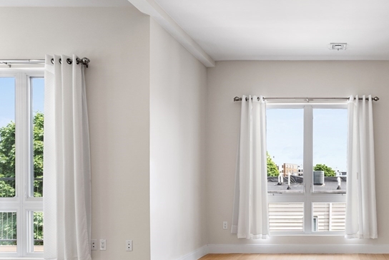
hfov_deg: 52.1
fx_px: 356
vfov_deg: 39.3
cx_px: 332
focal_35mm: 33
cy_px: 183
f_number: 7.1
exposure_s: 1/13
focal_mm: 17.5
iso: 320
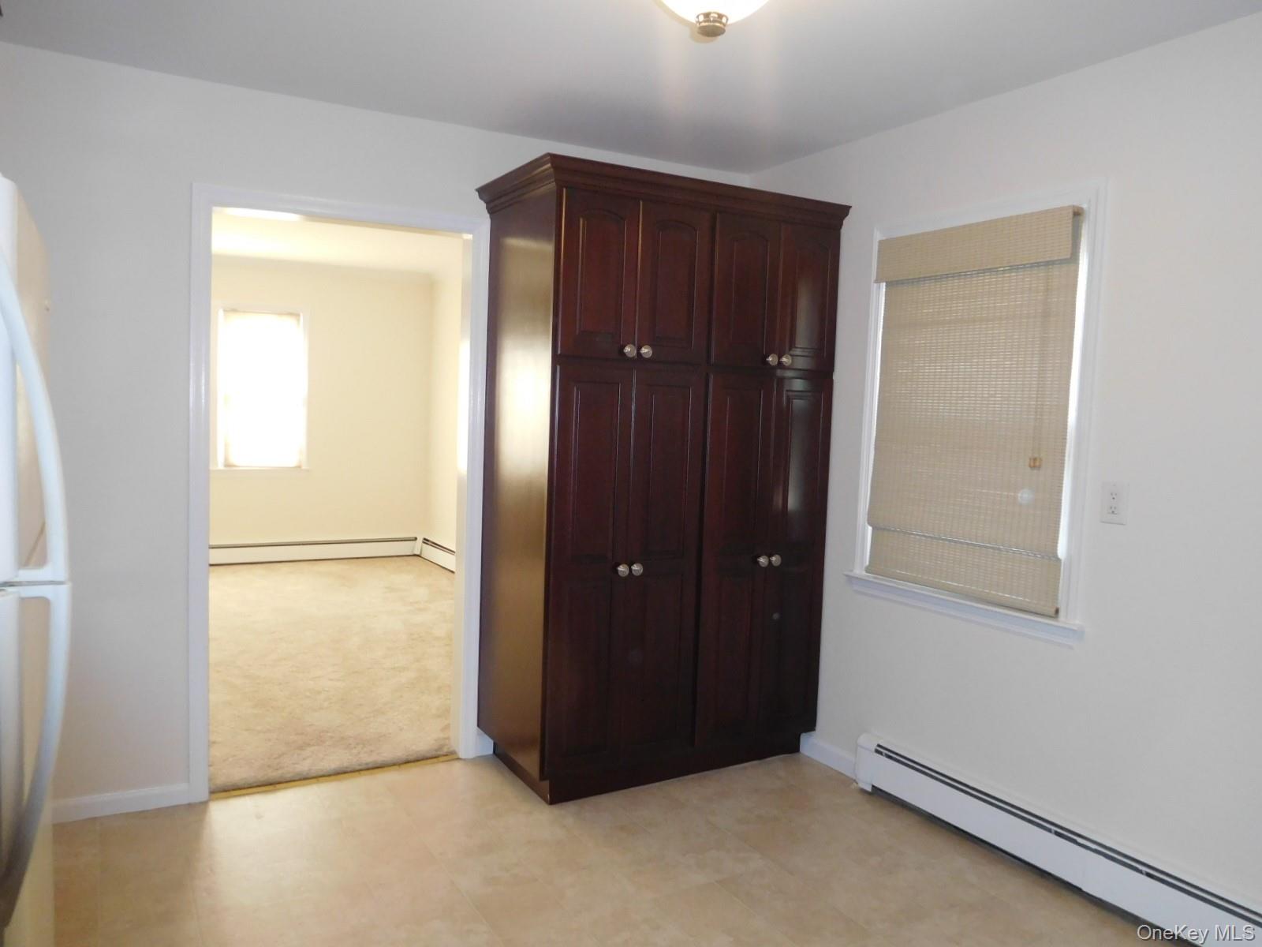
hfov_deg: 69.4
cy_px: 474
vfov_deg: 54.9
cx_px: 631
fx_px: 911
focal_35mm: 25
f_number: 3.4
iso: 320
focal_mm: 4.5
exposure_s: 1/30
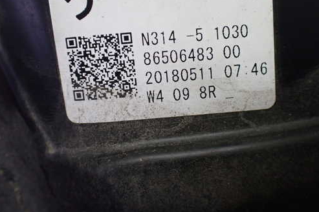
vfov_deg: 34.9
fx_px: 336
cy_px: 85
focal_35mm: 38
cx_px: 167
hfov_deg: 50.7
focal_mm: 5.4
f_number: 2.3
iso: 400
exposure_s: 1/125
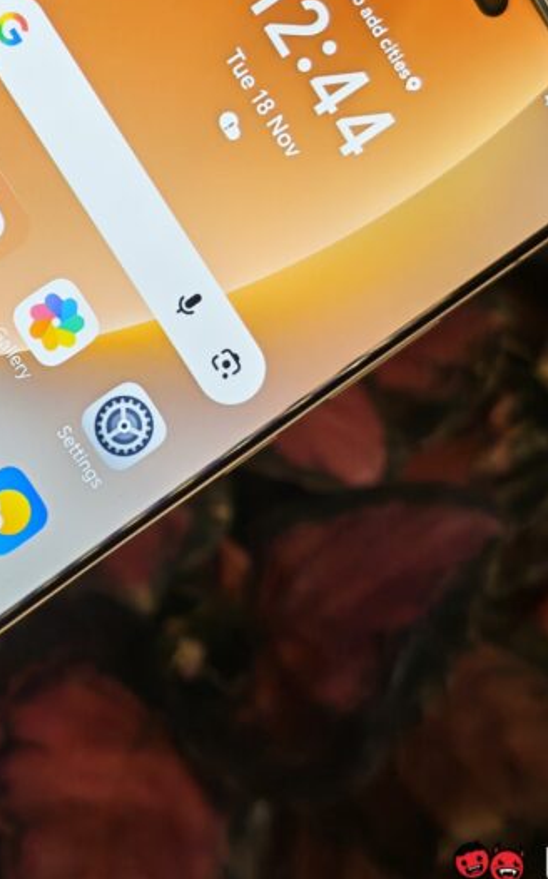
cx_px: -38
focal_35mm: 95
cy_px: 267
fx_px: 2274
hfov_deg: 13.5
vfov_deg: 21.8
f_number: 1.6
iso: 50
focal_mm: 5.4
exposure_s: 1/100
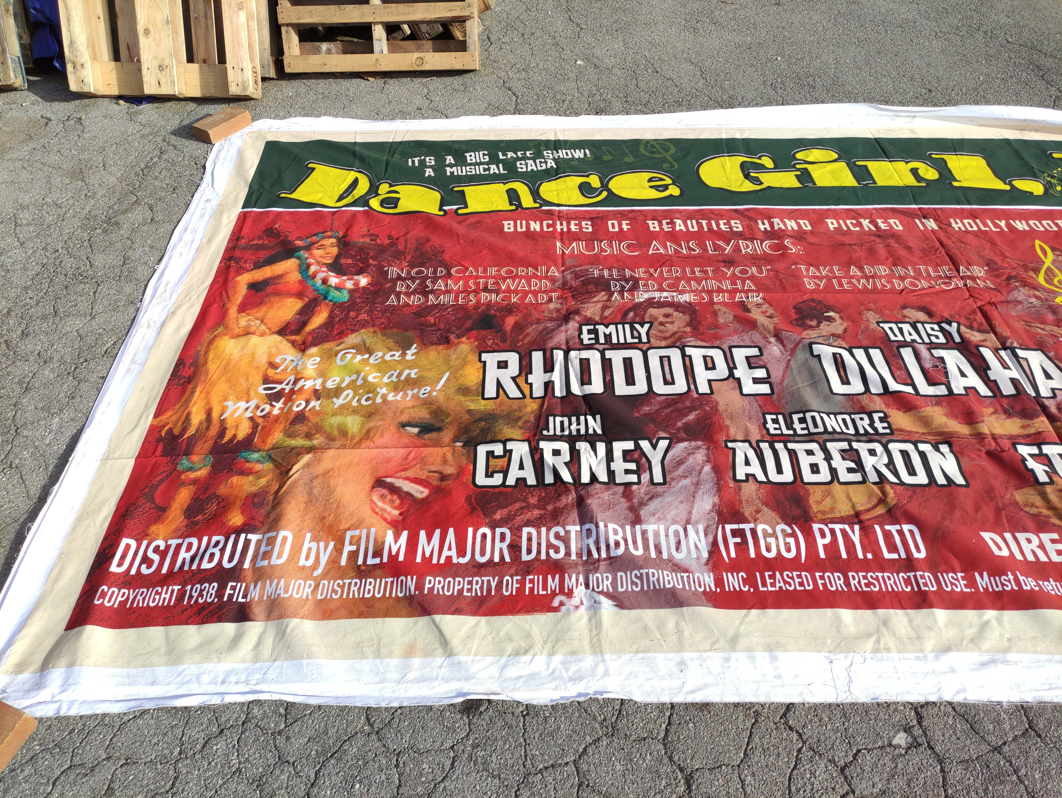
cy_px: 399
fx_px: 767
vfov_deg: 54.9
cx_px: 531
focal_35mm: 25
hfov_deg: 69.4
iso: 50
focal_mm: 5.43
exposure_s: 1/884
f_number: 1.89
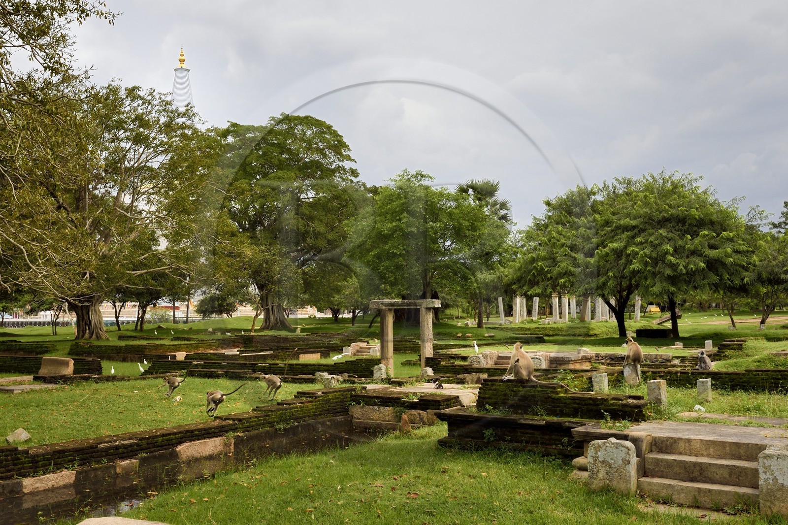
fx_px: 700
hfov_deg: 58.7
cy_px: 262
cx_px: 394
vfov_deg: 41.1
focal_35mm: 32
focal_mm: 32
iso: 800
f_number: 13
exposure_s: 1/320
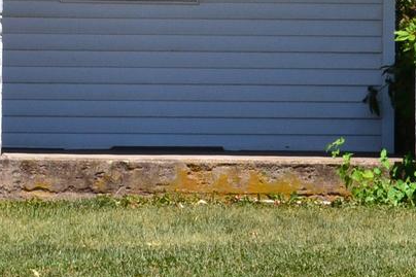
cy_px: -308
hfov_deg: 7.5
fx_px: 3165
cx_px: 60
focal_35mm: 274
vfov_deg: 4.9
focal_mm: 36
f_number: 11
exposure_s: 1/400
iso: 400
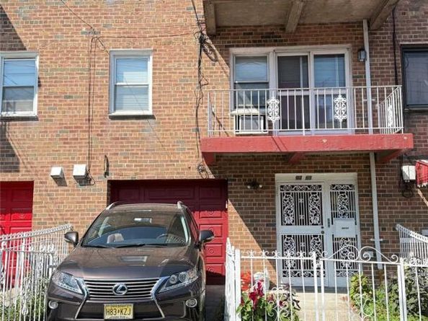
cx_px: 214
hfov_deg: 71.6
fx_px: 297
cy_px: 160
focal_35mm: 24
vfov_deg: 56.8
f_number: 1.78
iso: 100
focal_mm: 6.76
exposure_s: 1/1949
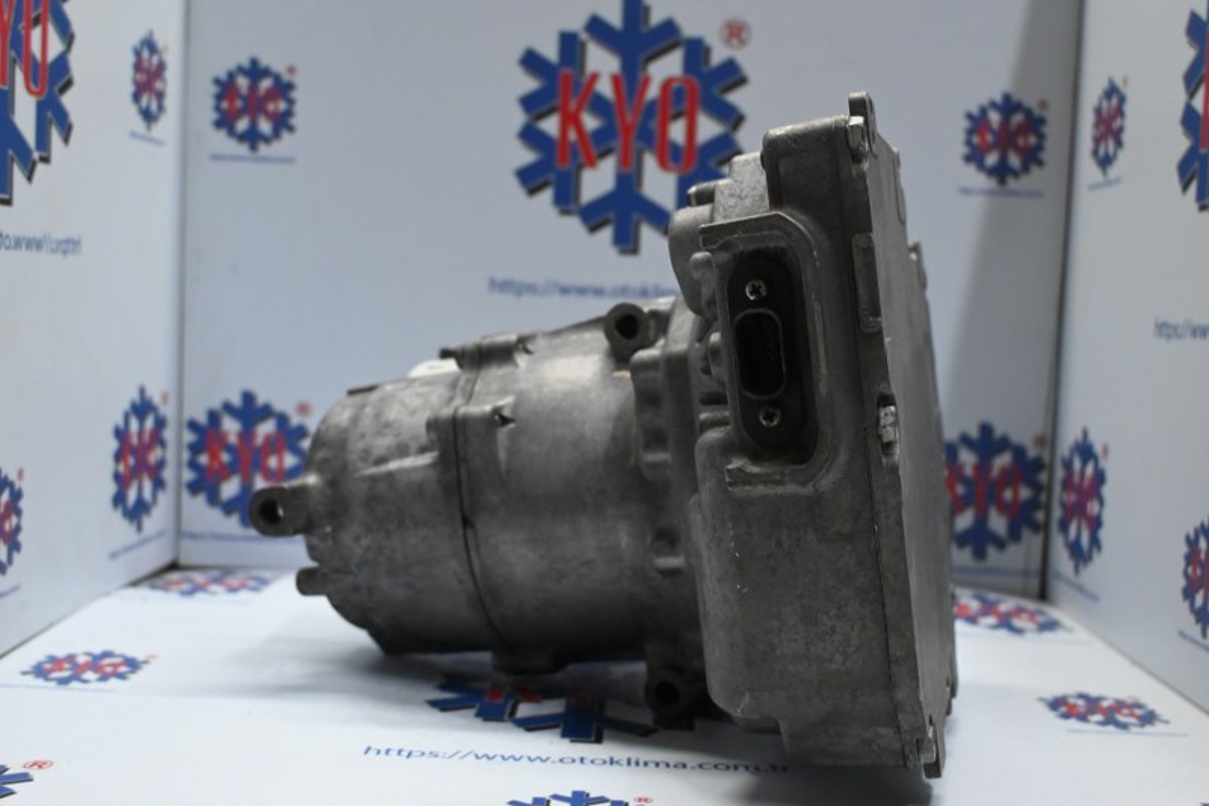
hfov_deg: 51.3
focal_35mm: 38
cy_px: 403
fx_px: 1259
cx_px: 604
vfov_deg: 35.5
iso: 1600
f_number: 4.2
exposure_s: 1/125
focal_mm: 25
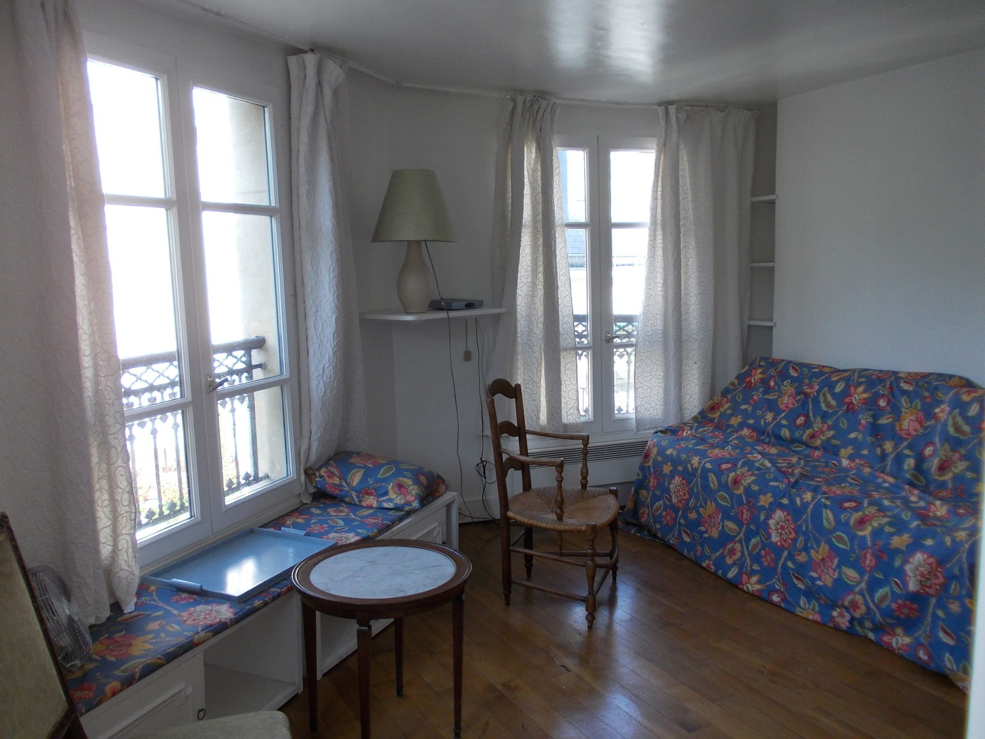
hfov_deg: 63.4
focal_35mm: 28
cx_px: 492
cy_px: 370
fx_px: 797
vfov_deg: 49.7
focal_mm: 4
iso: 80
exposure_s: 1/80
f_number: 2.7
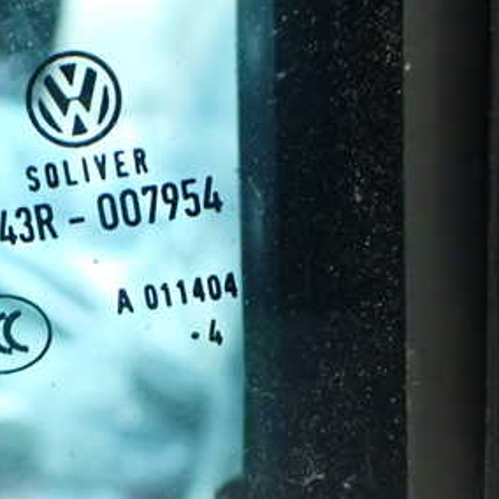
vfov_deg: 30.5
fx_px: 913
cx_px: 112
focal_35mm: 56
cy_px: 209
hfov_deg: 30.0
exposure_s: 1/80
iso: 800
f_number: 2.3
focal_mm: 5.4
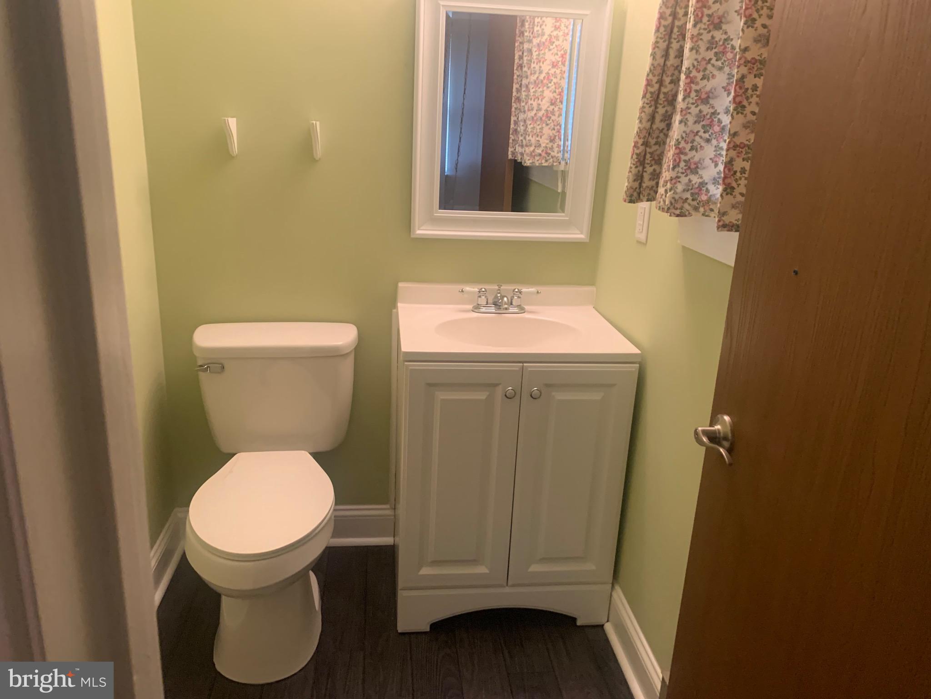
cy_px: 350
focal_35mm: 26
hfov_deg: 67.3
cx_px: 466
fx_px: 699
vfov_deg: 53.1
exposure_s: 1/40
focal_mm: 4.25
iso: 320
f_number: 1.8
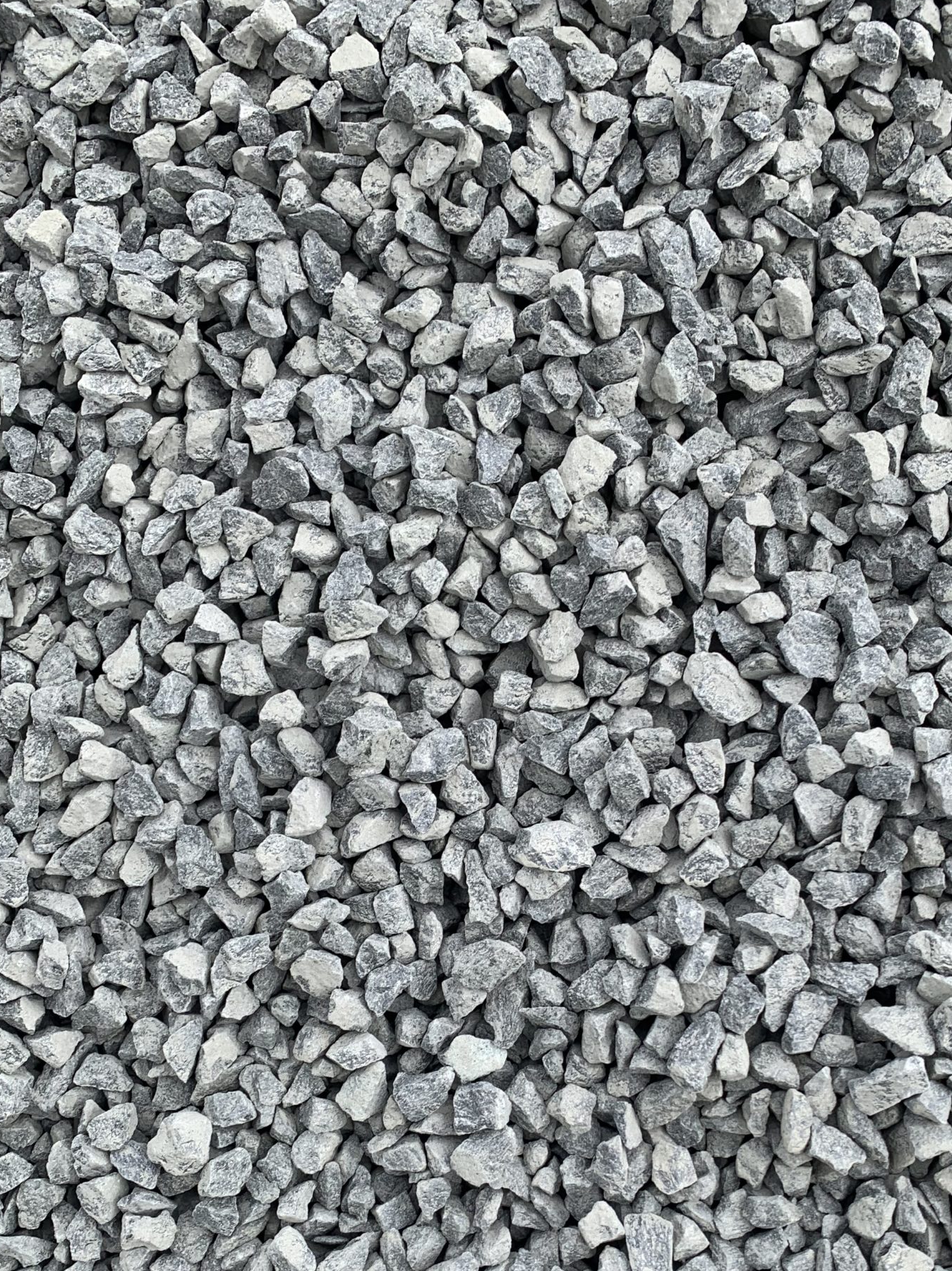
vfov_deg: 49.1
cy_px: 865
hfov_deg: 38.5
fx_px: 1357
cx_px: 569
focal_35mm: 37
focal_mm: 4.25
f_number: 1.8
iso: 25
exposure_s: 1/842
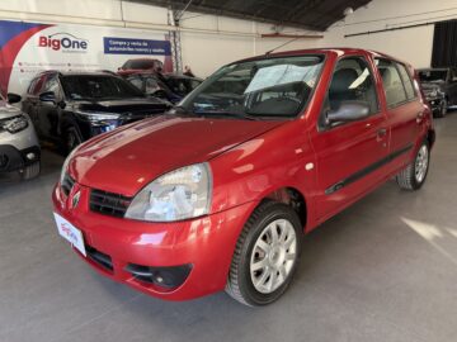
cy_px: 171
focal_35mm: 24
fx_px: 317
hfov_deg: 71.6
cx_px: 228
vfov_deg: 56.8
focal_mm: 6.76
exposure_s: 1/121
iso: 160
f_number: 1.78
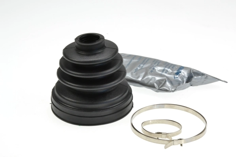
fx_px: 1032
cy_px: 78
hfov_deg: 13.0
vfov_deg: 8.7
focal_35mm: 158
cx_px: 118
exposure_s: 1/60
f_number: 16
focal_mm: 105
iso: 800
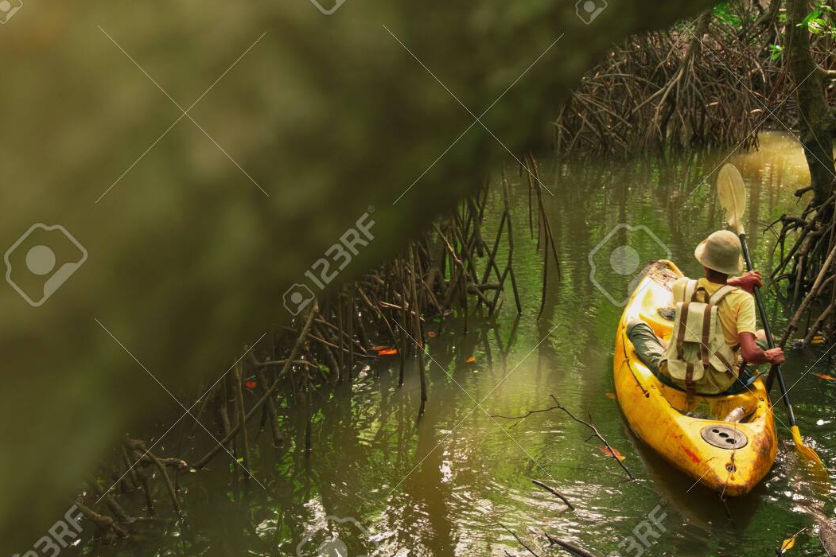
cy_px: 232
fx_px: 1091
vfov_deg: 28.6
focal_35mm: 47
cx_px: 477
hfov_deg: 41.8
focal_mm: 25.6
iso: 400
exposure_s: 1/60
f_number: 4.5
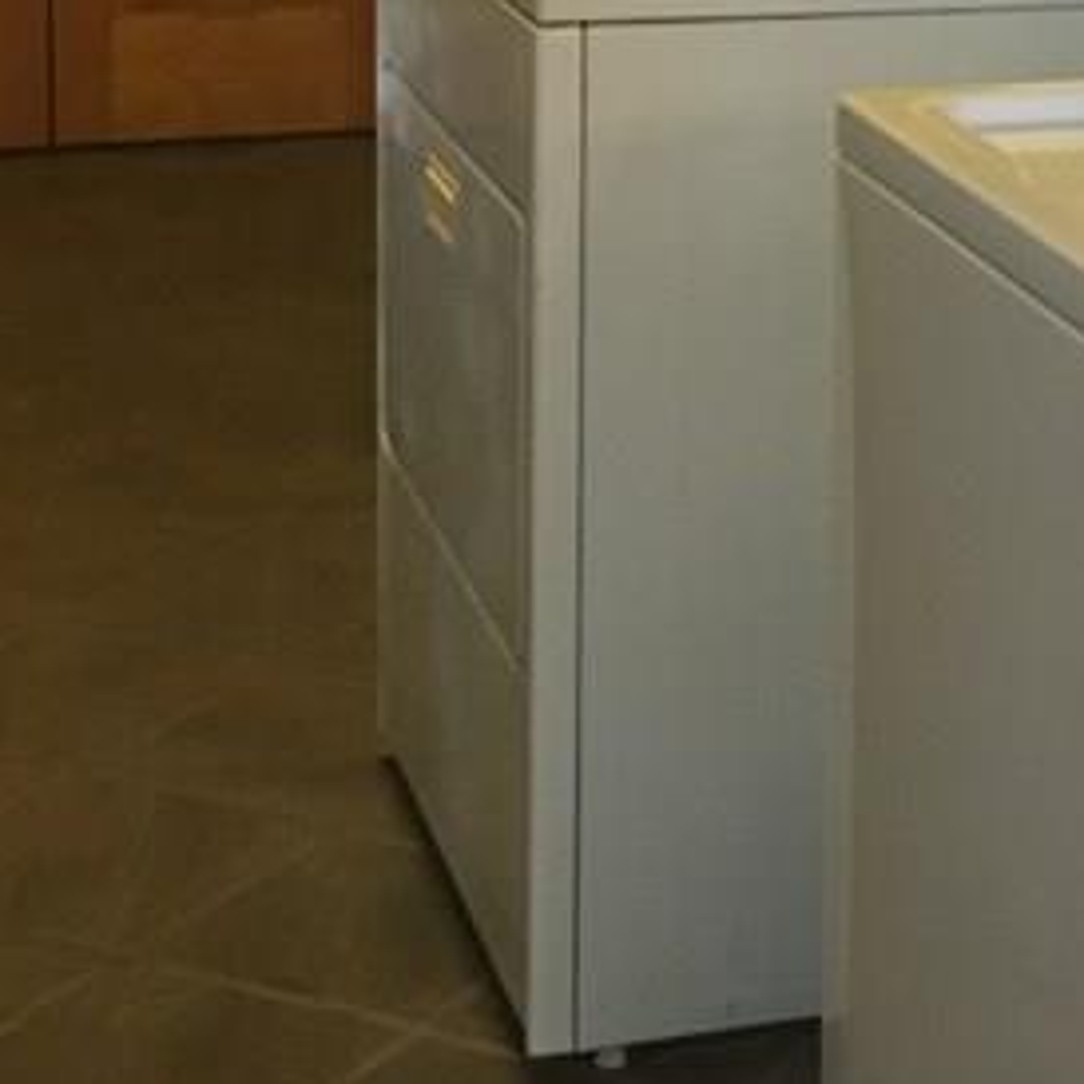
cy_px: -12
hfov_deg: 17.6
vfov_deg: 17.7
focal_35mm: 96
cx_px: 1108
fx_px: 3401
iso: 200
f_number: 2.2
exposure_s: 1/15
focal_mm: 4.15
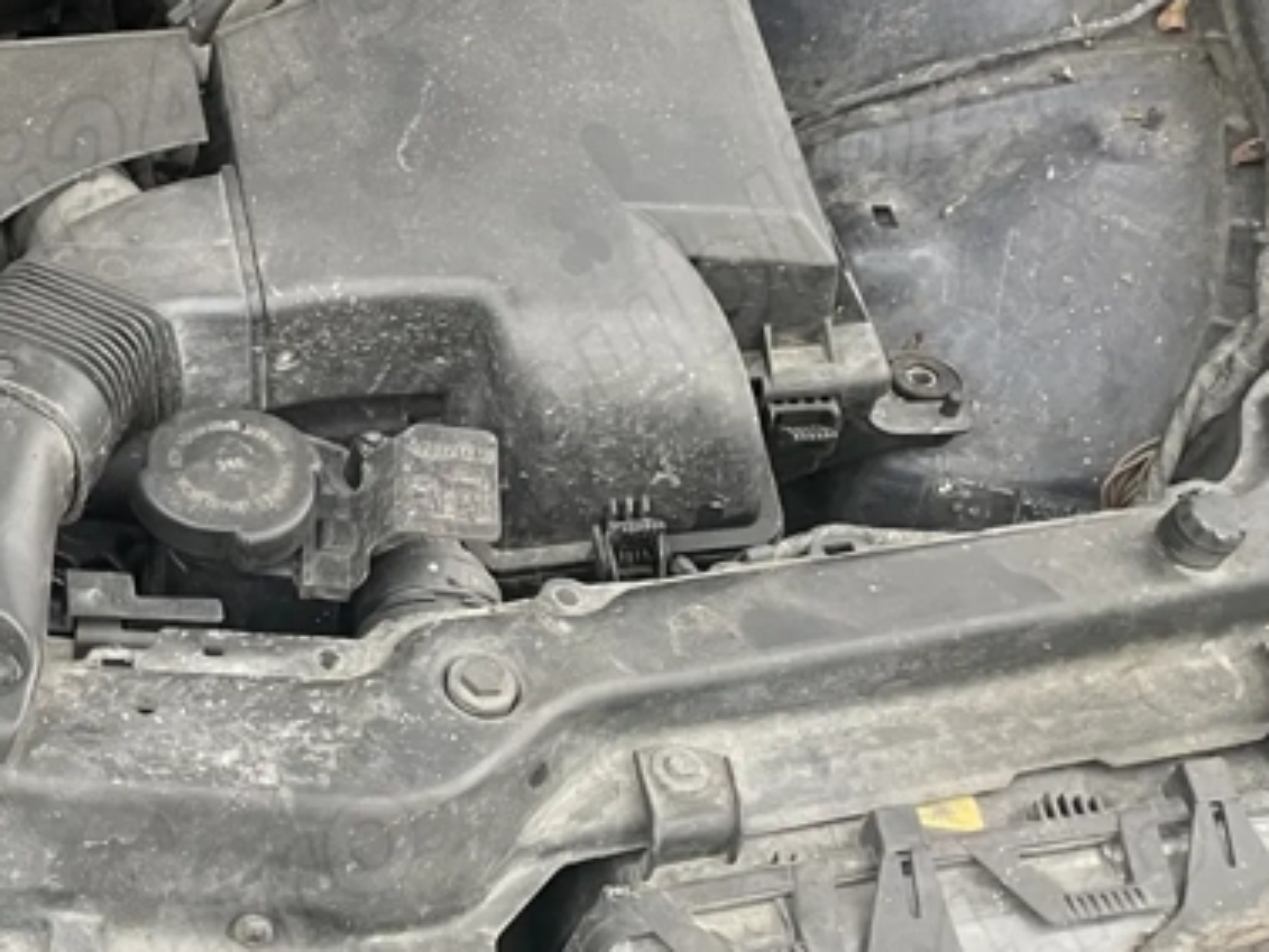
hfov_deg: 24.8
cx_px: -340
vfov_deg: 21.2
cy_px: 262
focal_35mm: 69
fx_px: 2530
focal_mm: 4.2
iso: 125
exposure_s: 1/68
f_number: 1.6
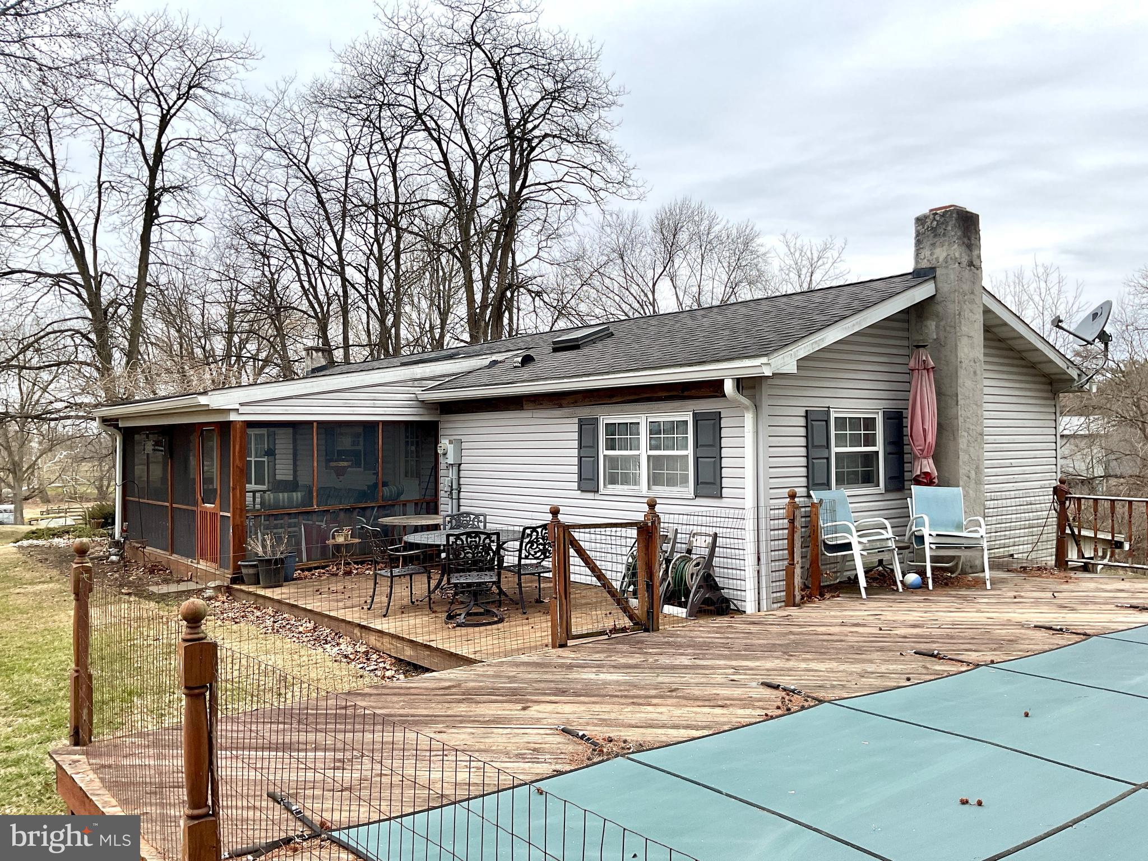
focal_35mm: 29
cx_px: 574
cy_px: 430
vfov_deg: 48.2
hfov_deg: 61.7
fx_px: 962
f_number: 1.8
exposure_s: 1/635
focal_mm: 3
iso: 16
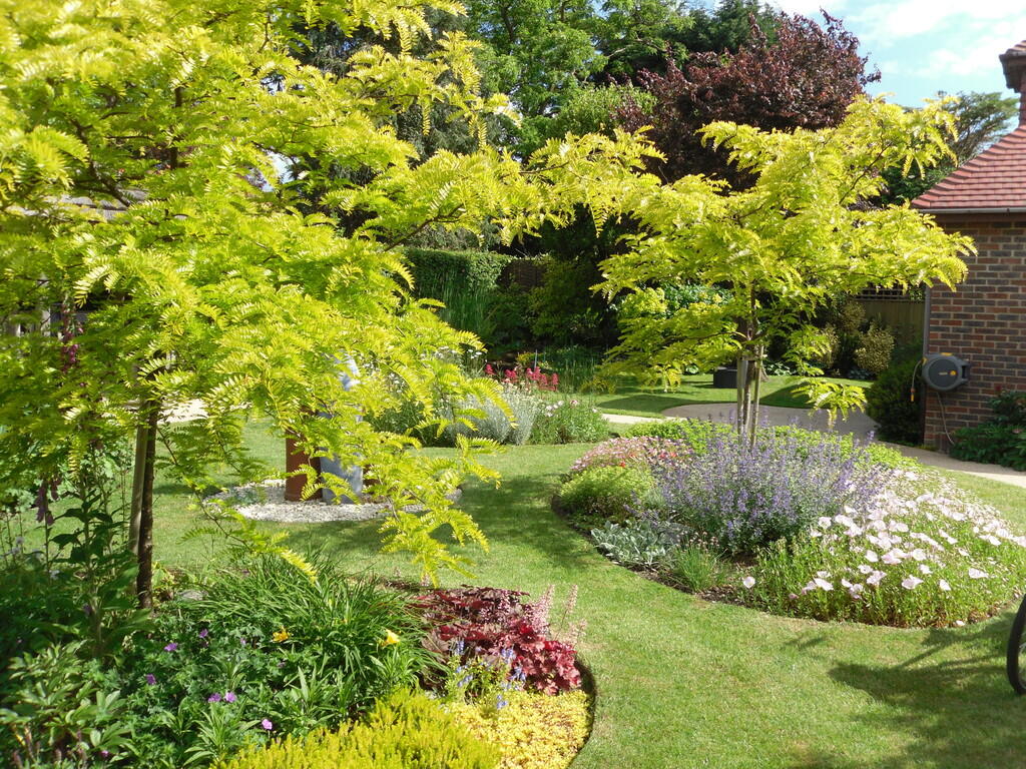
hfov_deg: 52.6
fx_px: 1037
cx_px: 513
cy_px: 384
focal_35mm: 35
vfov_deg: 40.7
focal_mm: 6.3
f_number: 8.2
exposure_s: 1/107
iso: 80
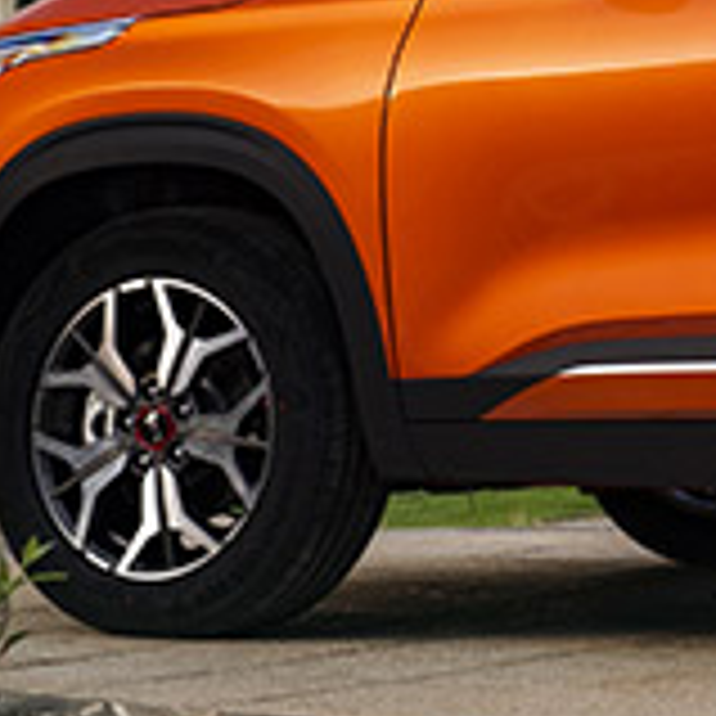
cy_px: 144
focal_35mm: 204
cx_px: 1225
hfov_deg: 8.3
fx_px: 4774
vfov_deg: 8.6
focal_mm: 58
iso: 400
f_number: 3.5
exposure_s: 1/320
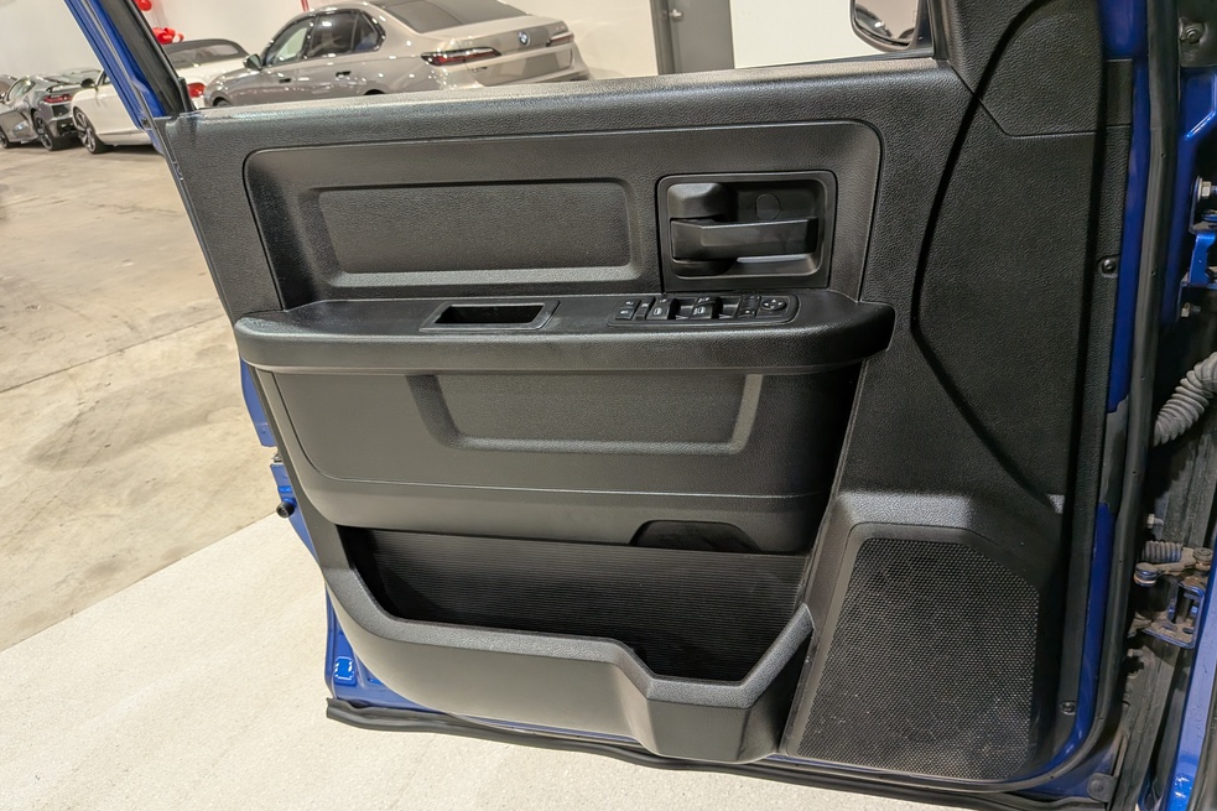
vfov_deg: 49.5
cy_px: 417
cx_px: 628
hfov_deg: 69.4
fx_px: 879
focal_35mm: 26
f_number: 1.7
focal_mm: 4.53
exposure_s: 1/100
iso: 107
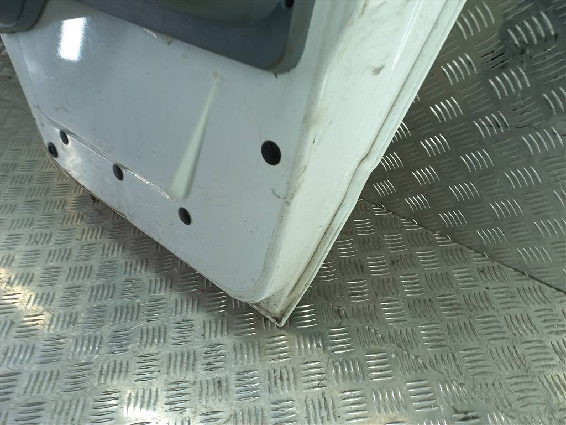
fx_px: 409
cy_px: 212
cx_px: 283
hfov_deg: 69.4
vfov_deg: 54.9
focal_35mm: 25
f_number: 1.8
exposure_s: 1/50
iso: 50
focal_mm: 4.6
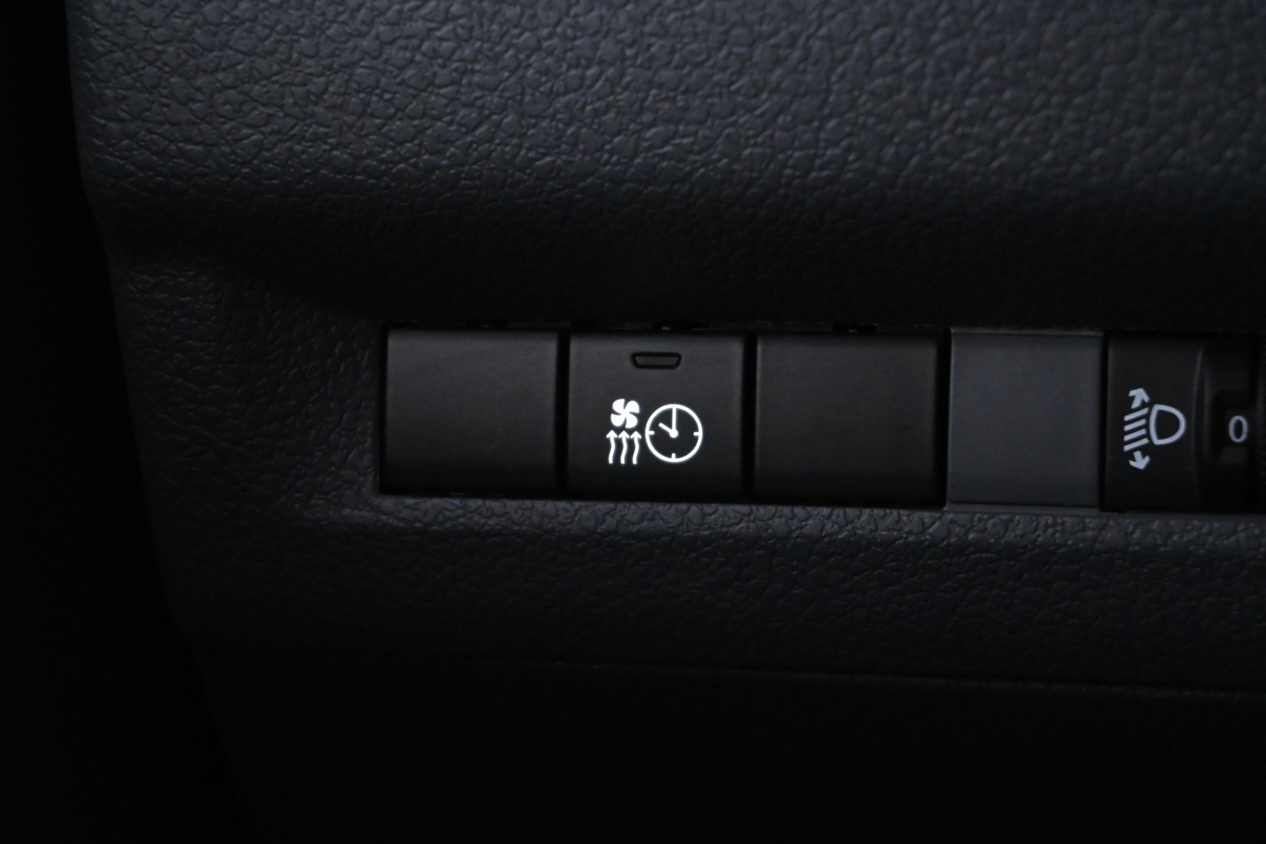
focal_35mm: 75
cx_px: 633
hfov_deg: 27.0
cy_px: 422
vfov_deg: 18.2
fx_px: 2637
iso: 6400
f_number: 6.3
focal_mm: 50
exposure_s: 1/30
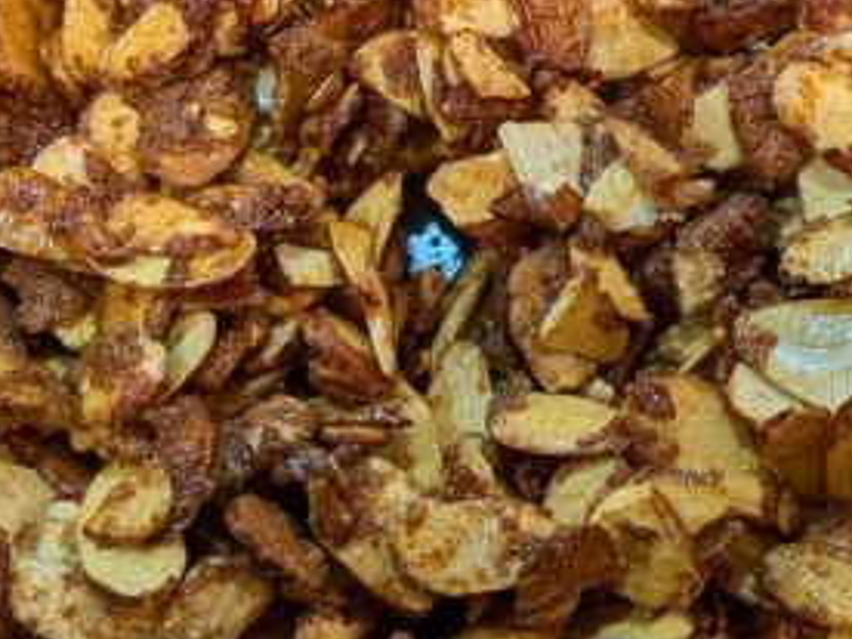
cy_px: 198
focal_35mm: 89
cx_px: 580
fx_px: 2191
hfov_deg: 21.9
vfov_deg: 16.5
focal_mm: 4.53
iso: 26
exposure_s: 1/133
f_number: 1.7
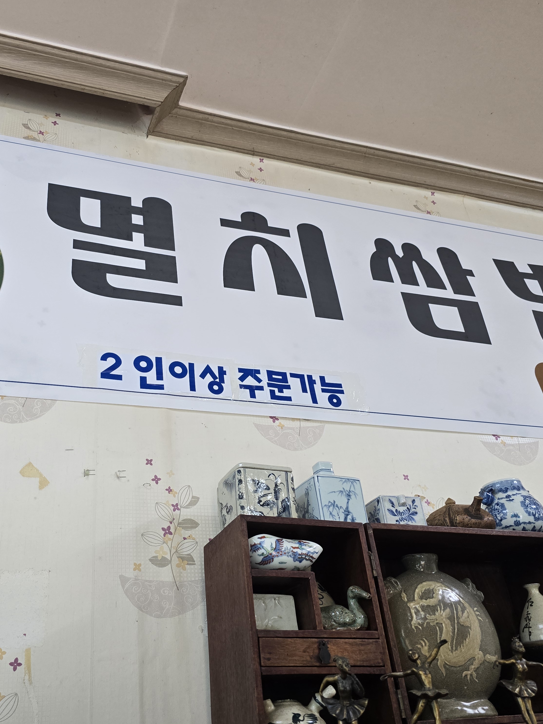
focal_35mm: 31
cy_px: 359
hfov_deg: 45.1
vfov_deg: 58.4
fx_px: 648
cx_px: 211
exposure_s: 1/120
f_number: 1.7
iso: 125
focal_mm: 6.3
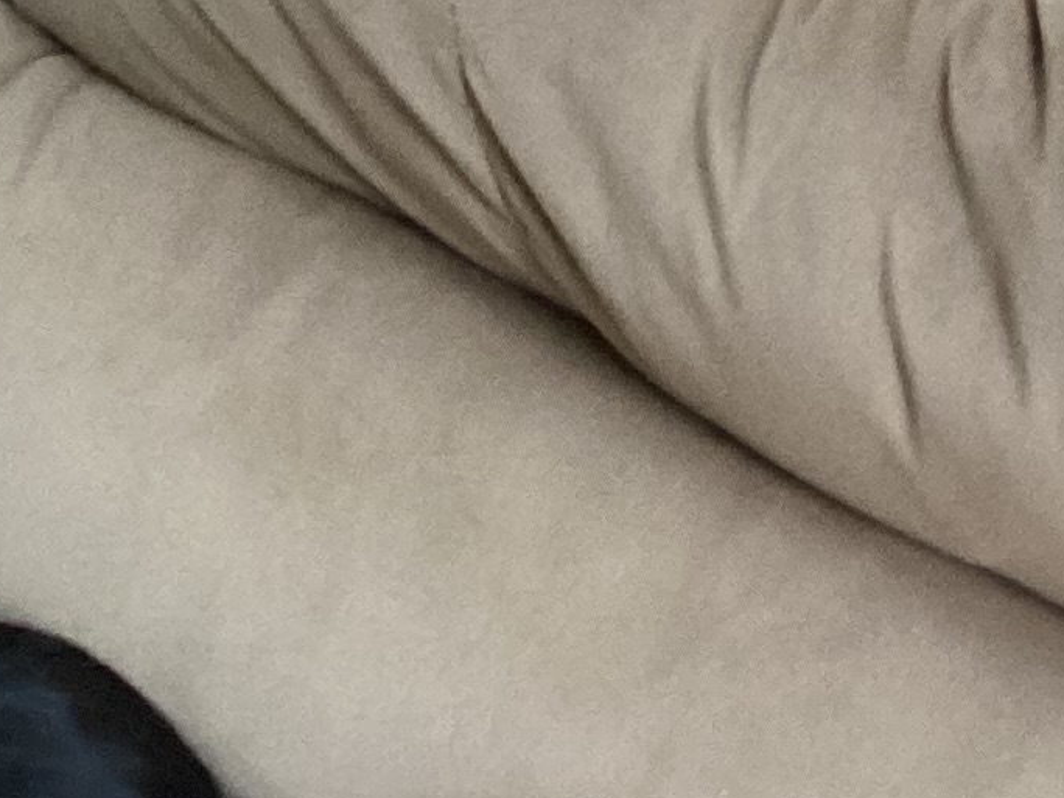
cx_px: 750
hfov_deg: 13.3
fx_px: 4549
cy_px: -848
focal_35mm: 148
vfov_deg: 9.3
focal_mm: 3.3
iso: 400
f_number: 2.4
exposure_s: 1/40
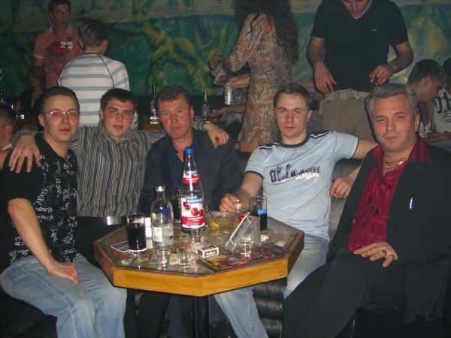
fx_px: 495
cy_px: 169
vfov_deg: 37.7
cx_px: 226
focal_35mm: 38
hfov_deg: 49.0
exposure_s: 1/60
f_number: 2.8
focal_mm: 7.9
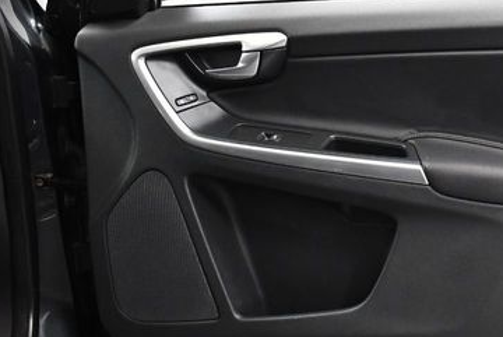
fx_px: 895
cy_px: 173
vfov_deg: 21.3
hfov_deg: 30.3
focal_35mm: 64
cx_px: 433
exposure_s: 1/100
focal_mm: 18
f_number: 3.5
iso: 3200
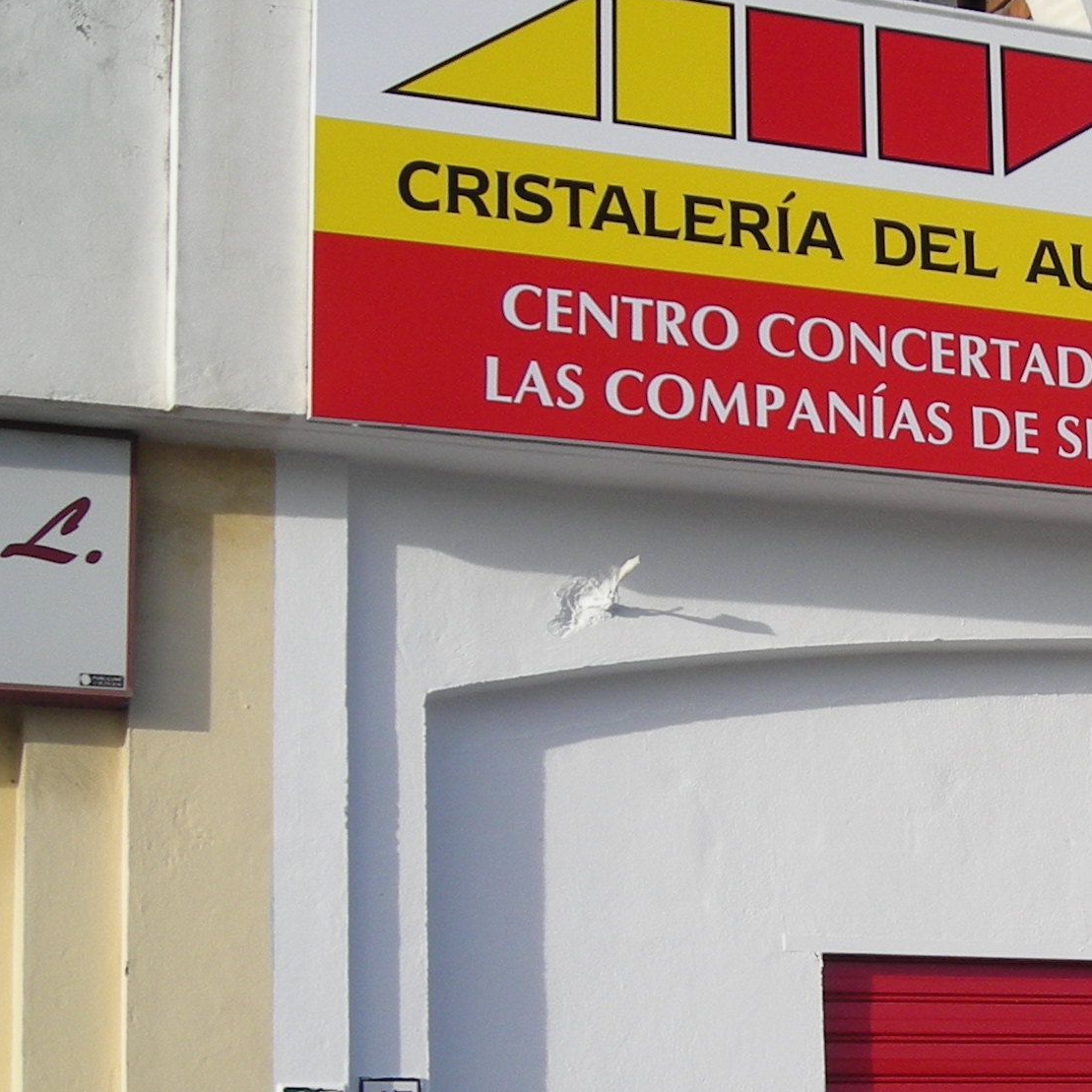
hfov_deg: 18.1
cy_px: 769
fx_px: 3284
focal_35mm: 92
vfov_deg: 18.8
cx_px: 1263
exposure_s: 1/188
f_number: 6.6
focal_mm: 6.8
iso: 70
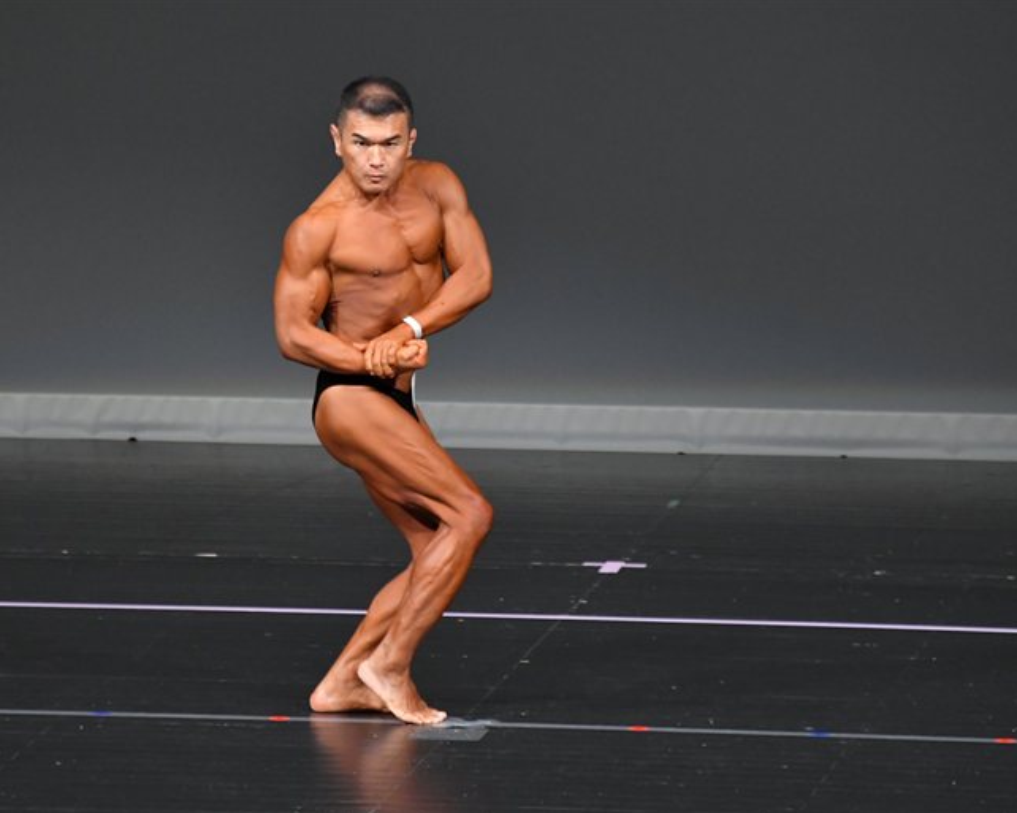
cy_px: 407
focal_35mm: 425
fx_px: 12786
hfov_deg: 4.6
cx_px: 422
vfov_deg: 3.6
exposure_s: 1/400
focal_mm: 250
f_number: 5.6
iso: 4000
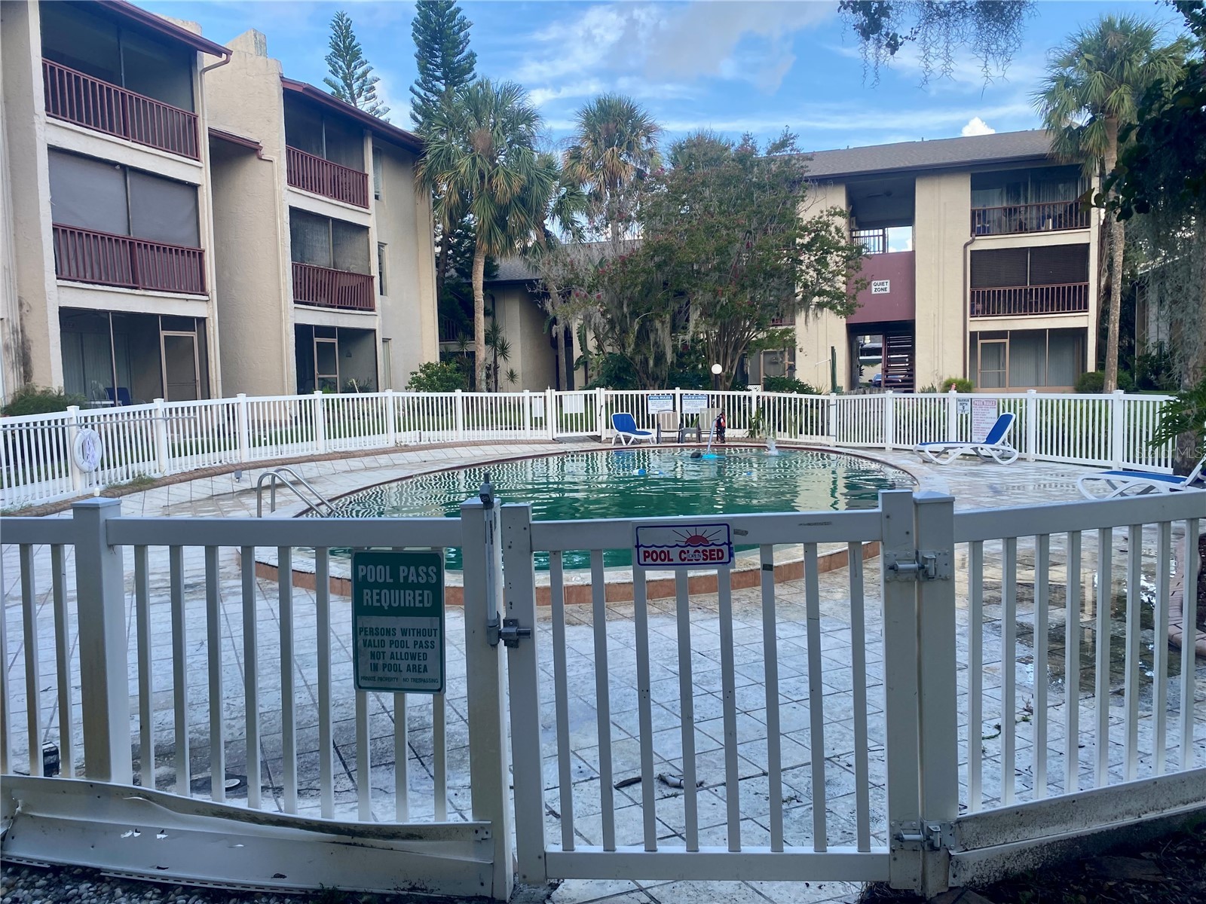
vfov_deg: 53.1
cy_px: 452
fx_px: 906
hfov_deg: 67.3
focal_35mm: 26
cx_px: 603
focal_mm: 4.25
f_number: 1.8
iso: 32
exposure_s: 1/441
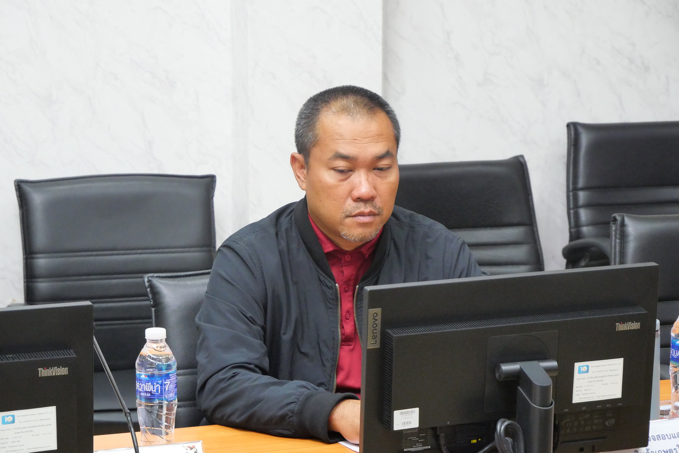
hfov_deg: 16.5
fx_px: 2340
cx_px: 340
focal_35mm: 124
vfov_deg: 11.1
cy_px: 226
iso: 3200
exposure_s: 1/30
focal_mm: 60
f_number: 5.6
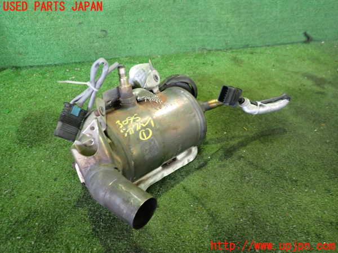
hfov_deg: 60.0
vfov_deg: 46.8
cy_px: 126
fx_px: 293
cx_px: 169
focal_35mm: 30
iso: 500
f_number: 2.3
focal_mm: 5.4
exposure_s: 1/30
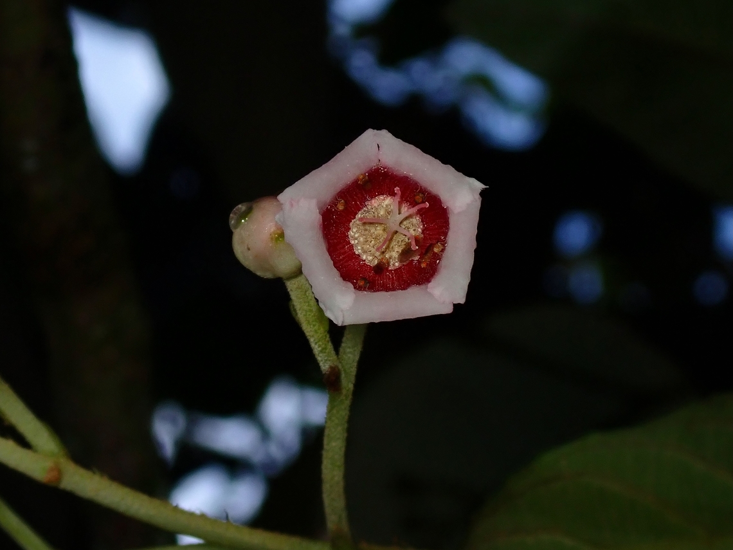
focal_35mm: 100
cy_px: 275
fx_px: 2118
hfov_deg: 19.6
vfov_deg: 14.8
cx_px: 366
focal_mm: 18
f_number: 6.3
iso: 250
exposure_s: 1/200
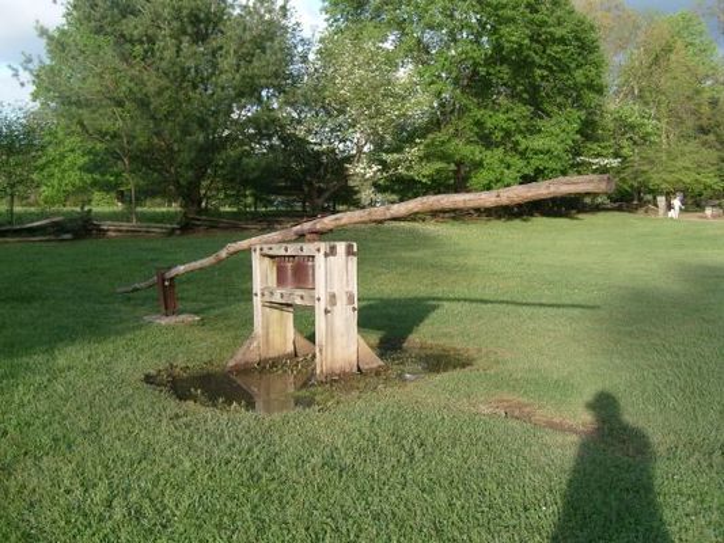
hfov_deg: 52.6
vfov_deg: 40.7
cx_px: 362
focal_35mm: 35
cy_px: 272
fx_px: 732
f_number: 7.1
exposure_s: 1/90
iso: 80
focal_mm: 5.8
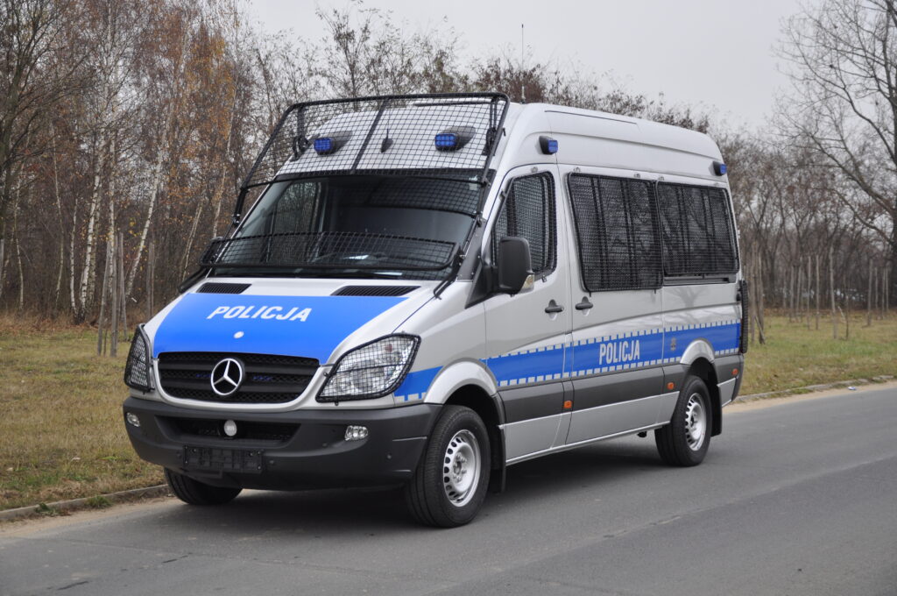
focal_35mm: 63
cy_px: 298
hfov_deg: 31.9
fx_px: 1568
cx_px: 448
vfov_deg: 21.5
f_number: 4.8
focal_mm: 42
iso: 250
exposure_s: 1/60
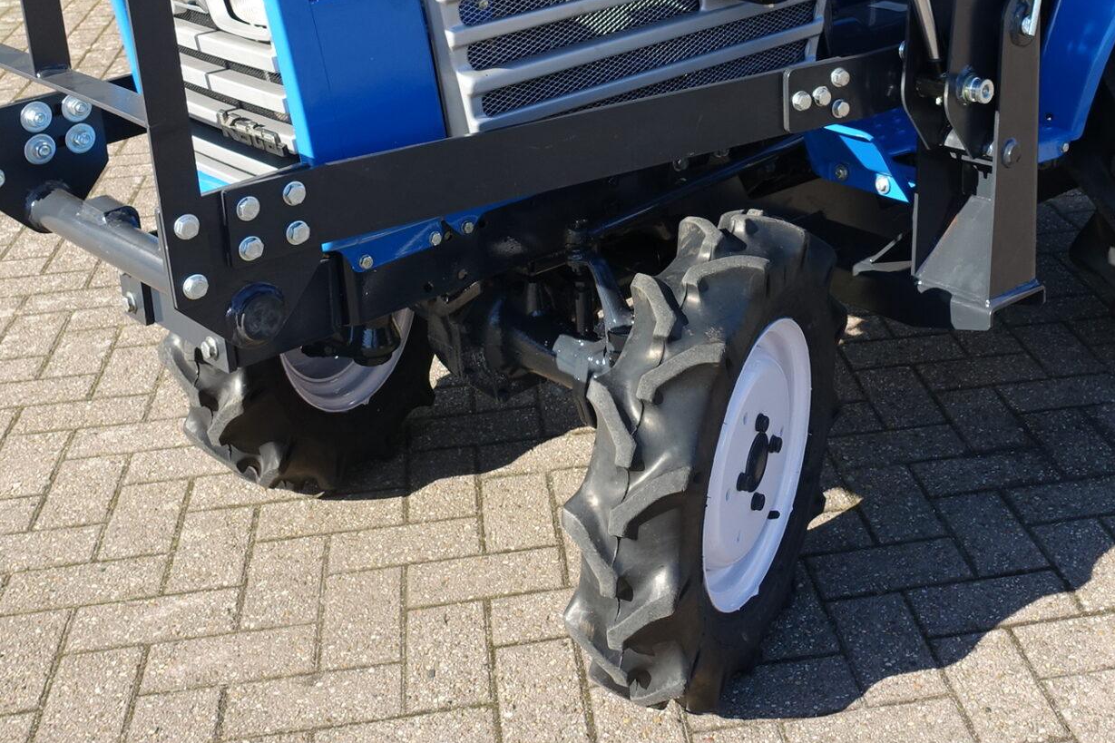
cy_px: 1
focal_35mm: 50
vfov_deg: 25.6
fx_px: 1548
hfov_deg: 39.2
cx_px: 725
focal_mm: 8.8
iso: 125
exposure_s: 1/200
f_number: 5.6
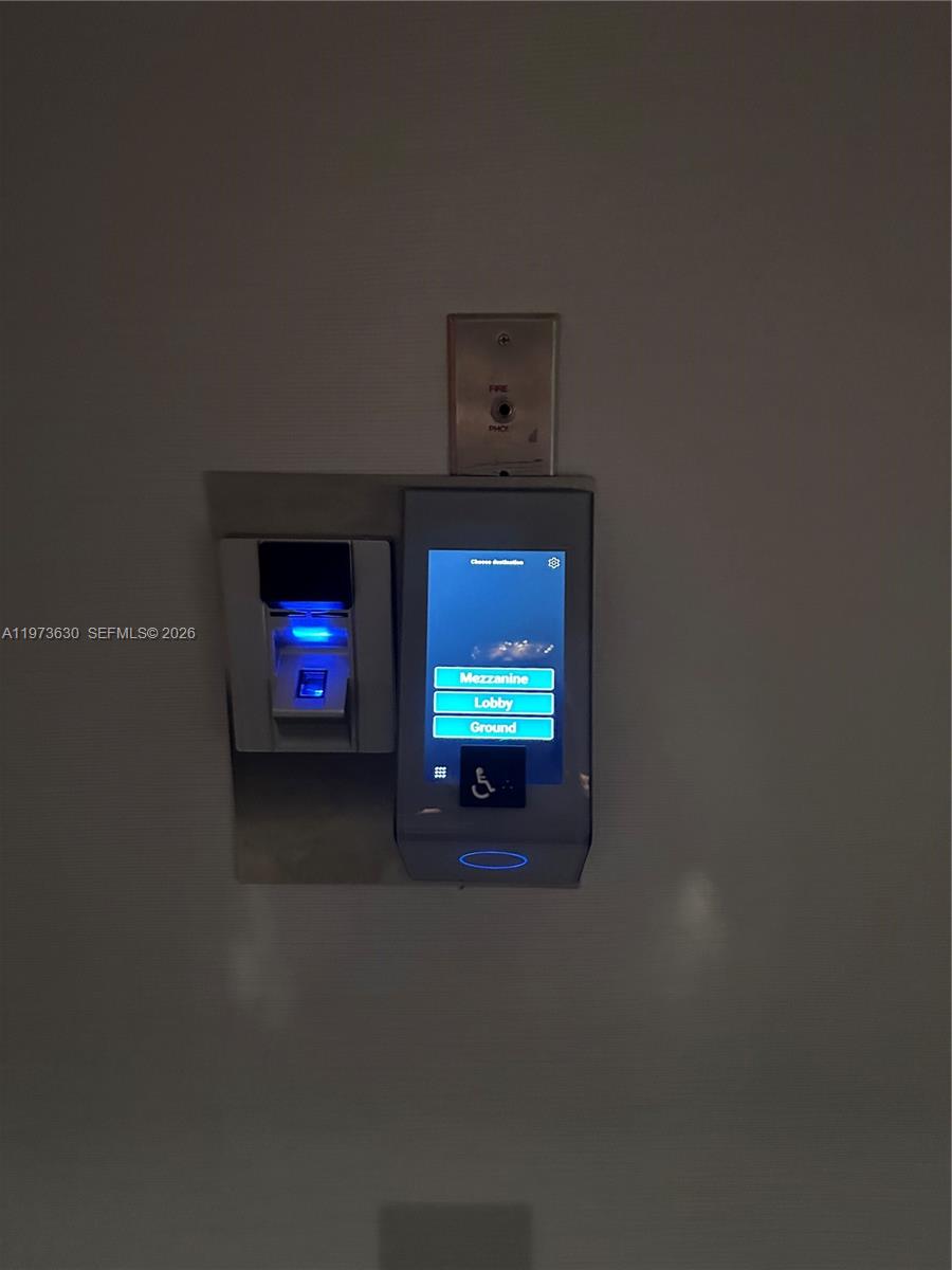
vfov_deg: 71.6
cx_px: 476
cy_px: 635
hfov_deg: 56.8
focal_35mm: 24
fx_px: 880
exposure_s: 1/30
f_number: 1.78
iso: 1600
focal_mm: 6.86
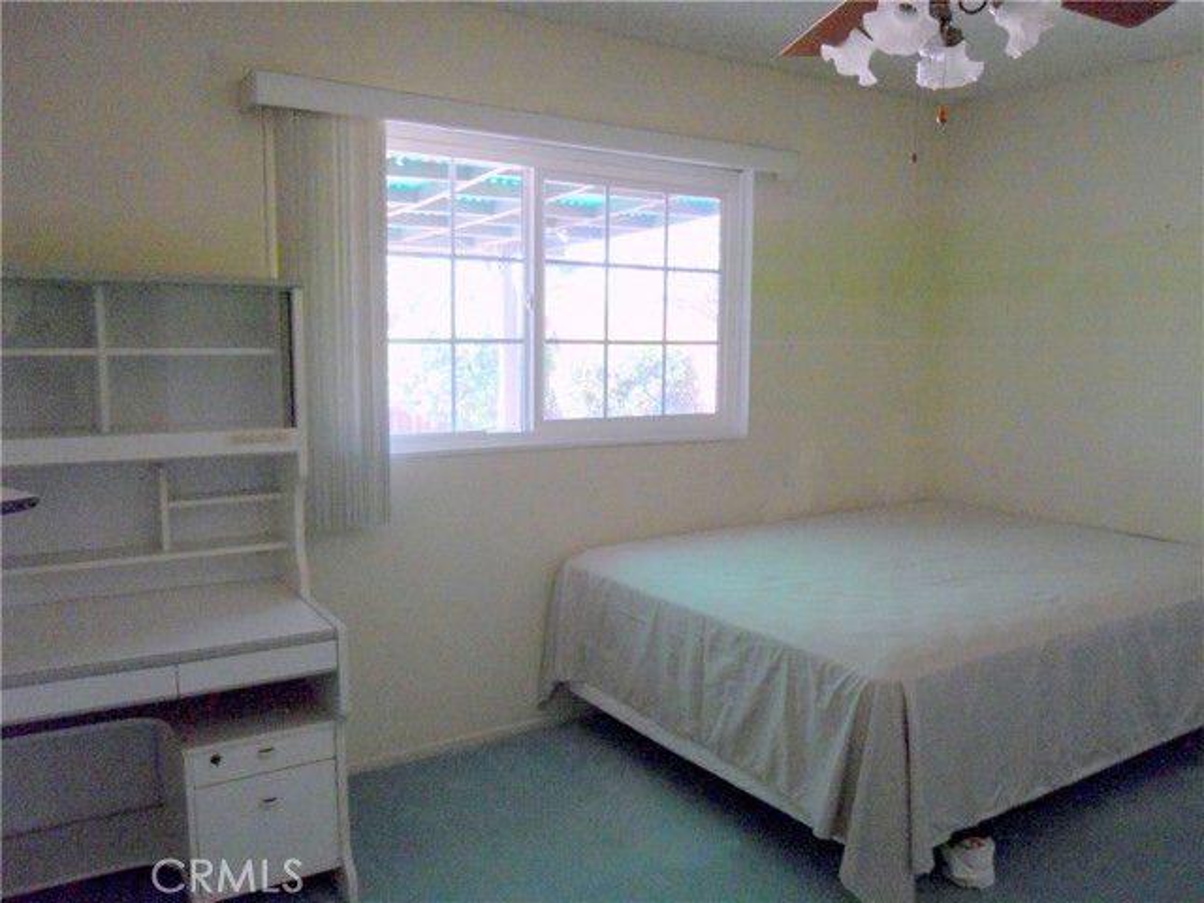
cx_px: 602
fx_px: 974
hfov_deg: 63.4
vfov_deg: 49.7
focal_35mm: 28
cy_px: 452
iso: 500
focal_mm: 5
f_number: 2.7
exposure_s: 1/125
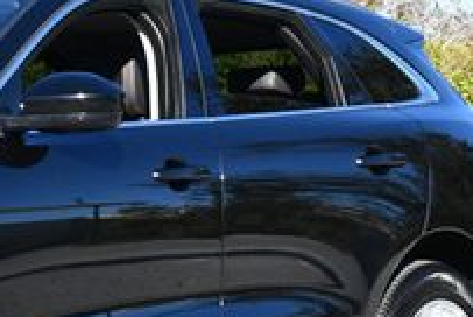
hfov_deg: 10.0
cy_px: 198
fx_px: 2658
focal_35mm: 202
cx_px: -154
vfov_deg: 6.8
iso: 140
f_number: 8
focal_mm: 32
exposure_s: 1/250
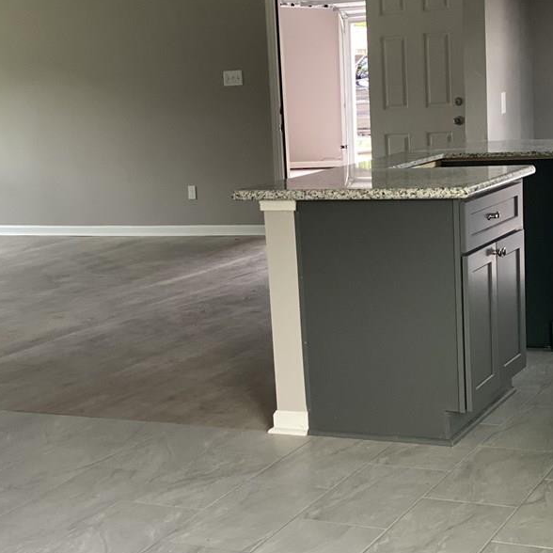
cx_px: 228
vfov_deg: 23.1
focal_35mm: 75
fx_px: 1356
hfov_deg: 23.0
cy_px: 296
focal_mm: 6
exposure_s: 1/40
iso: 250
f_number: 2
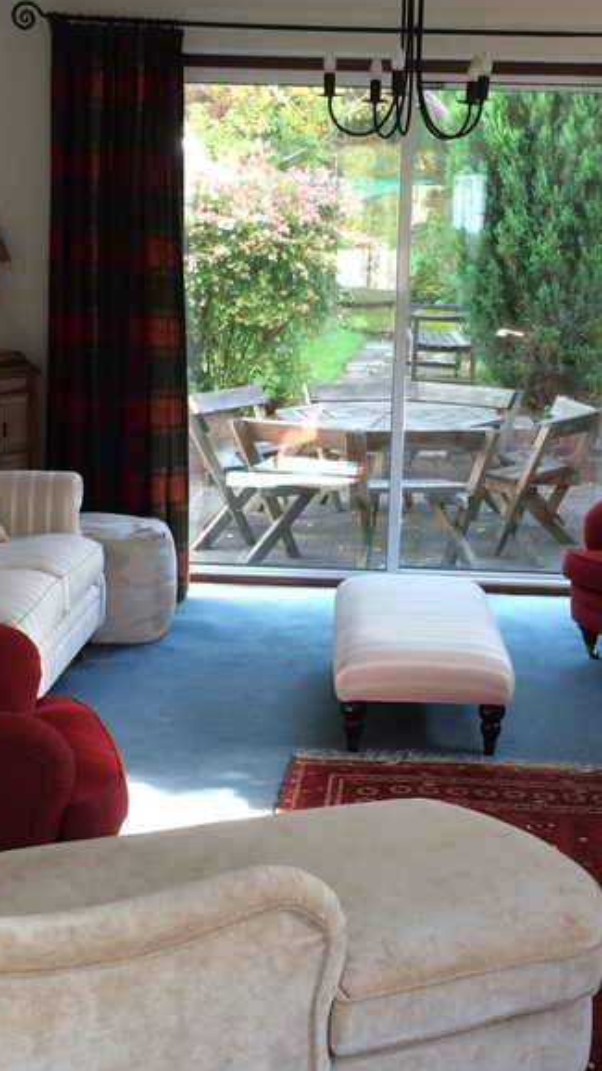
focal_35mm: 56
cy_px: 511
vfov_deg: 37.2
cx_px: 337
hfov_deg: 21.4
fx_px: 1590
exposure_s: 1/33
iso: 50
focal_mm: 4.15
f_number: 2.2
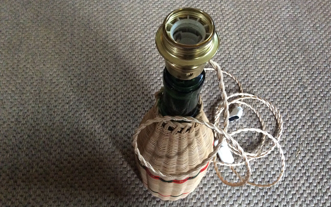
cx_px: 166
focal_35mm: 34
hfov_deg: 56.7
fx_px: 307
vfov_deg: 37.3
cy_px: 106
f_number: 2.4
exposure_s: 1/25
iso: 320
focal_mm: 3.3
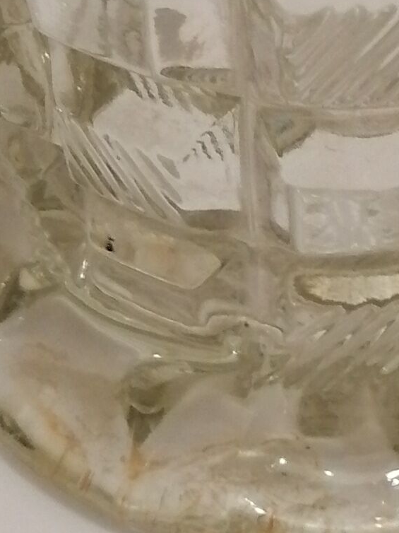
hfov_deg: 9.3
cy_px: -145
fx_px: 2445
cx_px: 337
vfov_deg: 12.1
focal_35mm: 159
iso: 200
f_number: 1.8
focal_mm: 3.96
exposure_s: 1/33.3
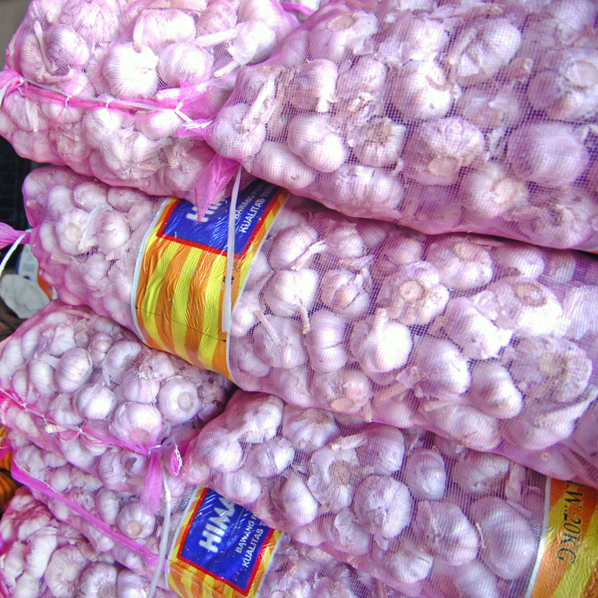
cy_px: 299
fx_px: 450
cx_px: 149
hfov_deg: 63.3
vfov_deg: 67.3
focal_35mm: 23
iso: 400
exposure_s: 1/40
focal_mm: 12
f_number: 4
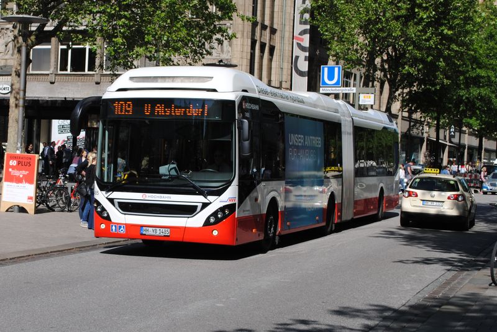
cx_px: 248
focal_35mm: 51
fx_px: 705
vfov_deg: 26.5
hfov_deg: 38.8
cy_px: 166
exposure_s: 1/320
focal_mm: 34
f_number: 9
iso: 100
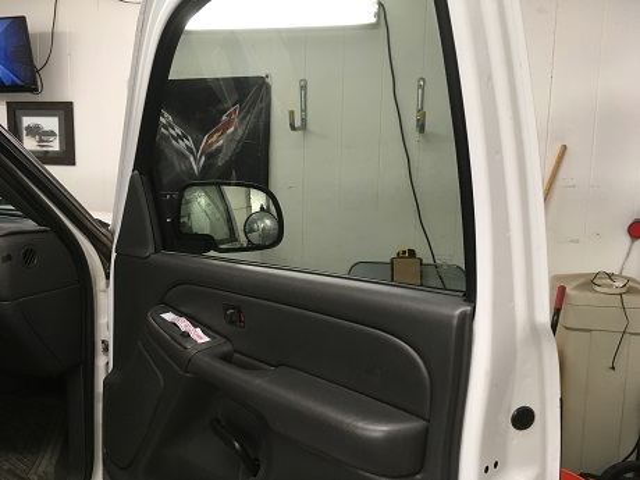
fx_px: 536
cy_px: 240
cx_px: 320
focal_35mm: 29
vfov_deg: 48.2
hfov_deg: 61.7
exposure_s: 1/30
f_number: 2.2
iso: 100
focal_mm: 4.15
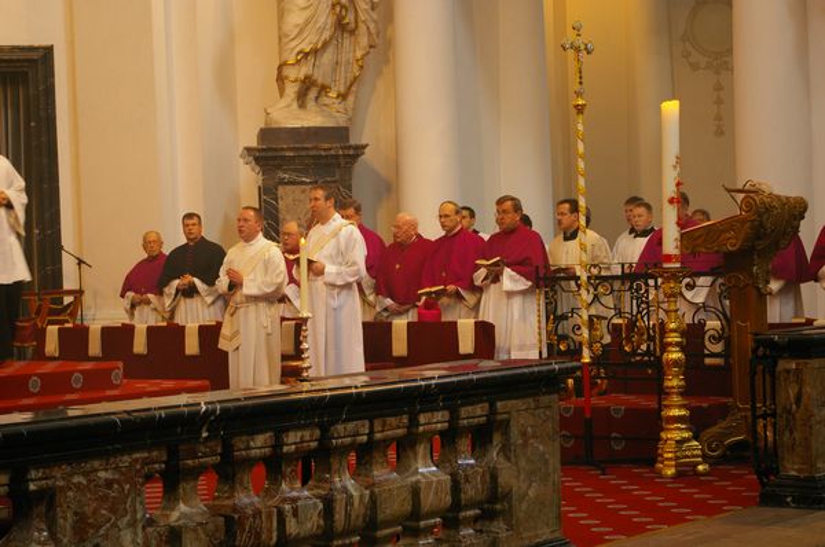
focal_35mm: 82
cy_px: 274
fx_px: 1888
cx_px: 412
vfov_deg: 16.5
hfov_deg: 24.7
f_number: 5.6
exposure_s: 1/20
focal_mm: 55
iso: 800
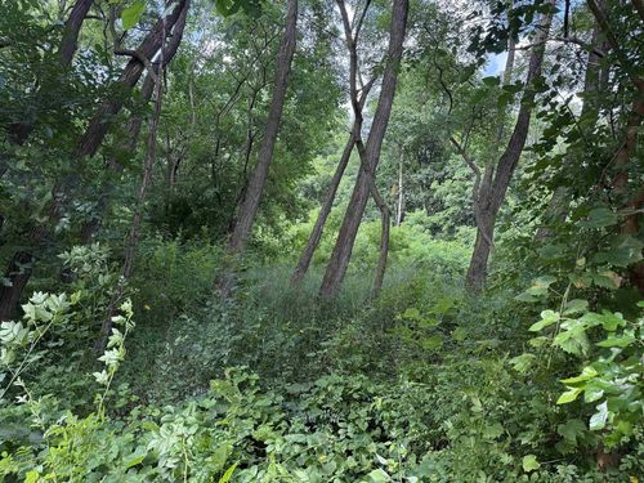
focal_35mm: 24
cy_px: 242
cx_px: 322
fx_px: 446
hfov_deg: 71.6
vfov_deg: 56.8
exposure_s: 1/243
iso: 125
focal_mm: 6.76
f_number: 1.78
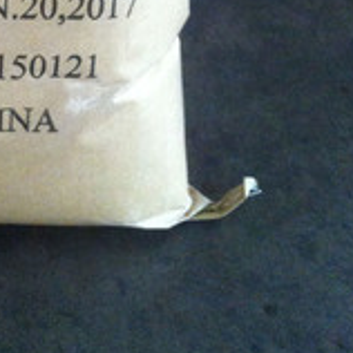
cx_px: -40
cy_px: -78
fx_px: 1131
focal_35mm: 98
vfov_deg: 16.9
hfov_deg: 17.1
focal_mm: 3.85
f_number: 2.8
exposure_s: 1/15
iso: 400
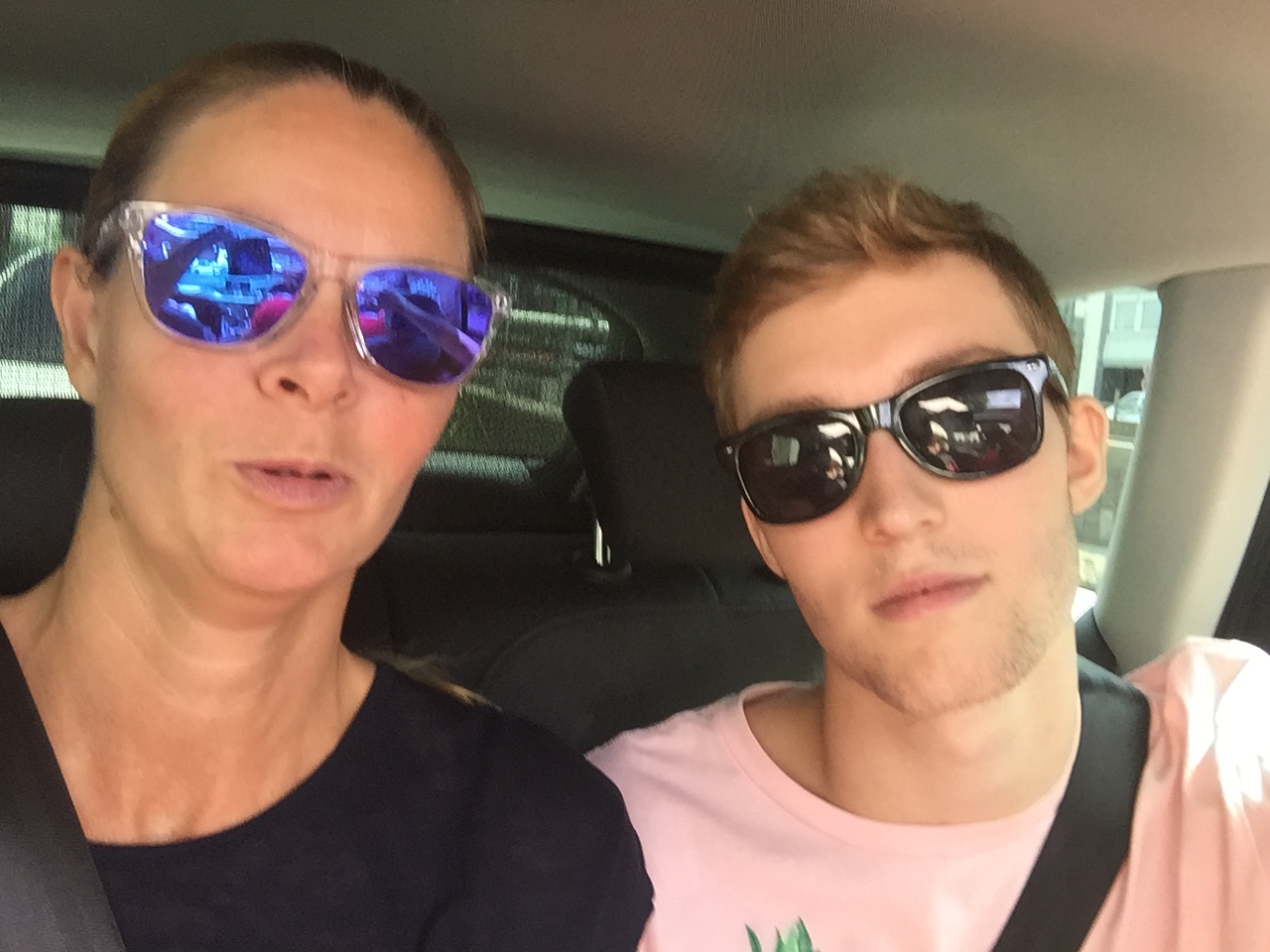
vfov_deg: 45.4
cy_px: 476
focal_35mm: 31
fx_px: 1137
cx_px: 635
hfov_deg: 58.4
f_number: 2.2
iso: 50
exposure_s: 1/50
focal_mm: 2.65
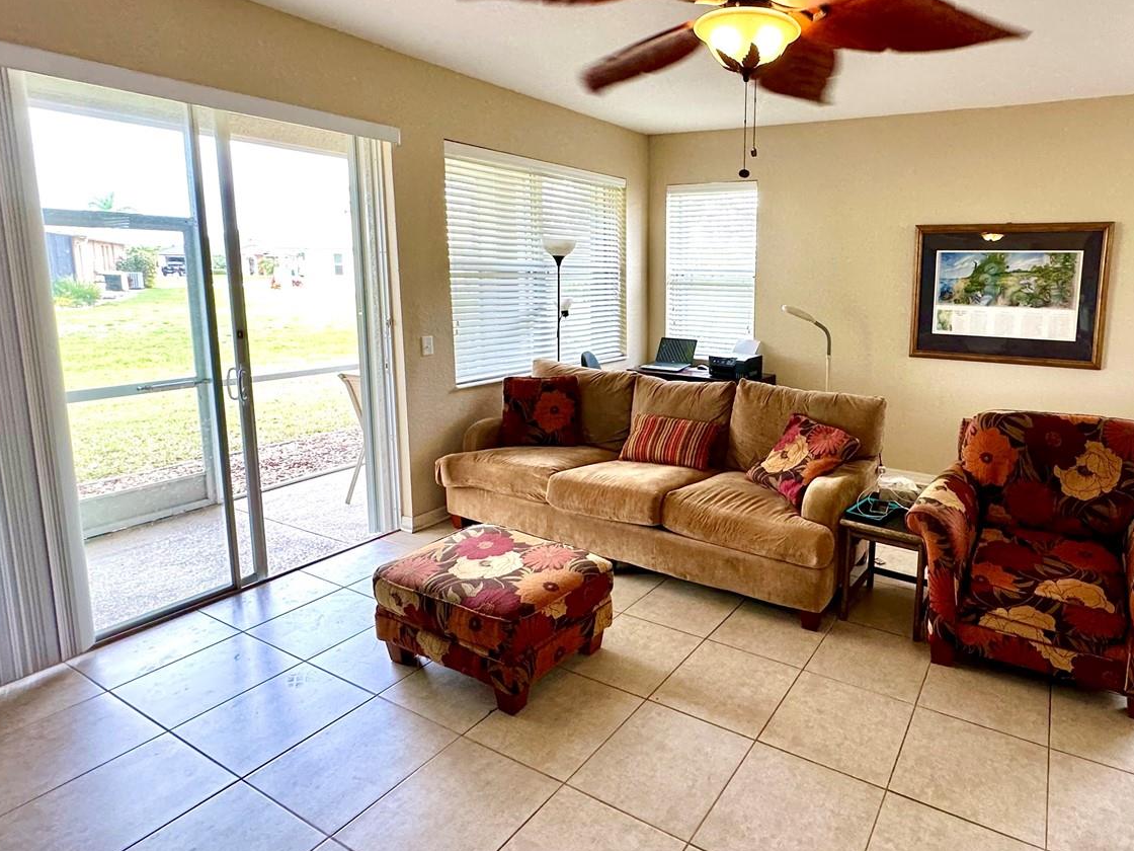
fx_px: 655
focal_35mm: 20
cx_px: 736
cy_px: 362
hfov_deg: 79.6
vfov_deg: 65.6
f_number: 2.2
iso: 160
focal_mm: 2.22
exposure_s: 1/120
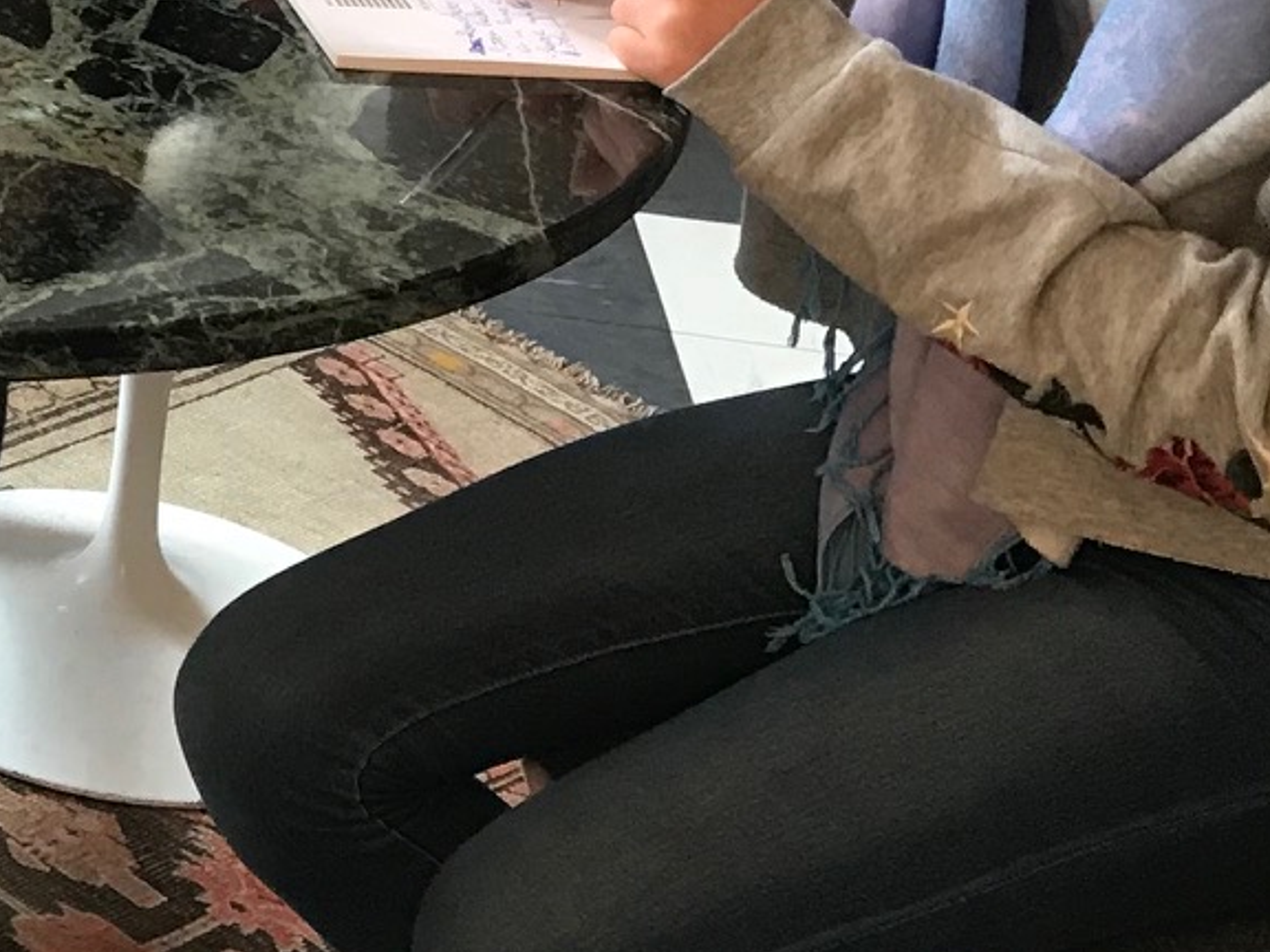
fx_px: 3595
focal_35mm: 98
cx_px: -481
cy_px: -313
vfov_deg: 14.4
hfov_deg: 18.3
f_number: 1.8
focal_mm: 3.99
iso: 40
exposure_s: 1/25
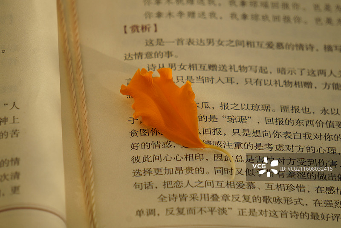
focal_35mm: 315
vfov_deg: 4.4
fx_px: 2983
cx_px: 170
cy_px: 114
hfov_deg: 6.5
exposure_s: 1/800
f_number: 6.3
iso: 200
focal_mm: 210
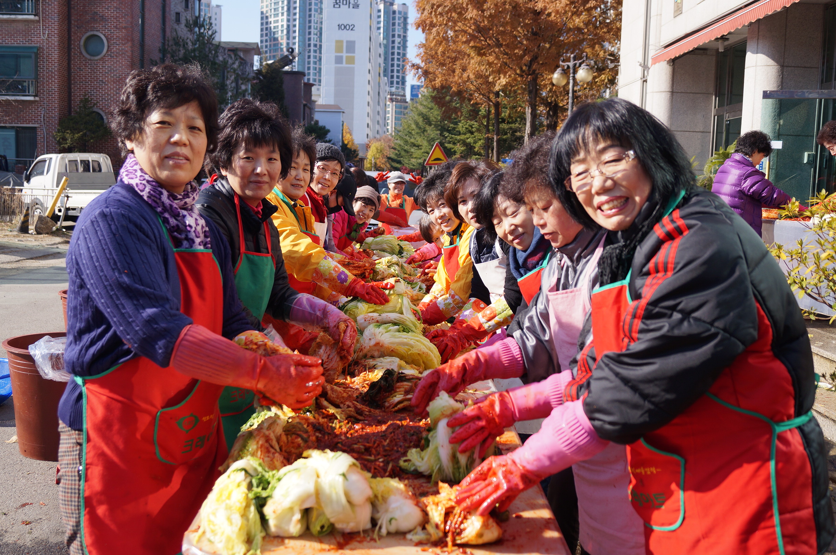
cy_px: 278
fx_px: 835
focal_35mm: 36
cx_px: 418
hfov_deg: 53.2
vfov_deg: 36.8
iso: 100
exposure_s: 1/500
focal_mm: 24
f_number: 4.5
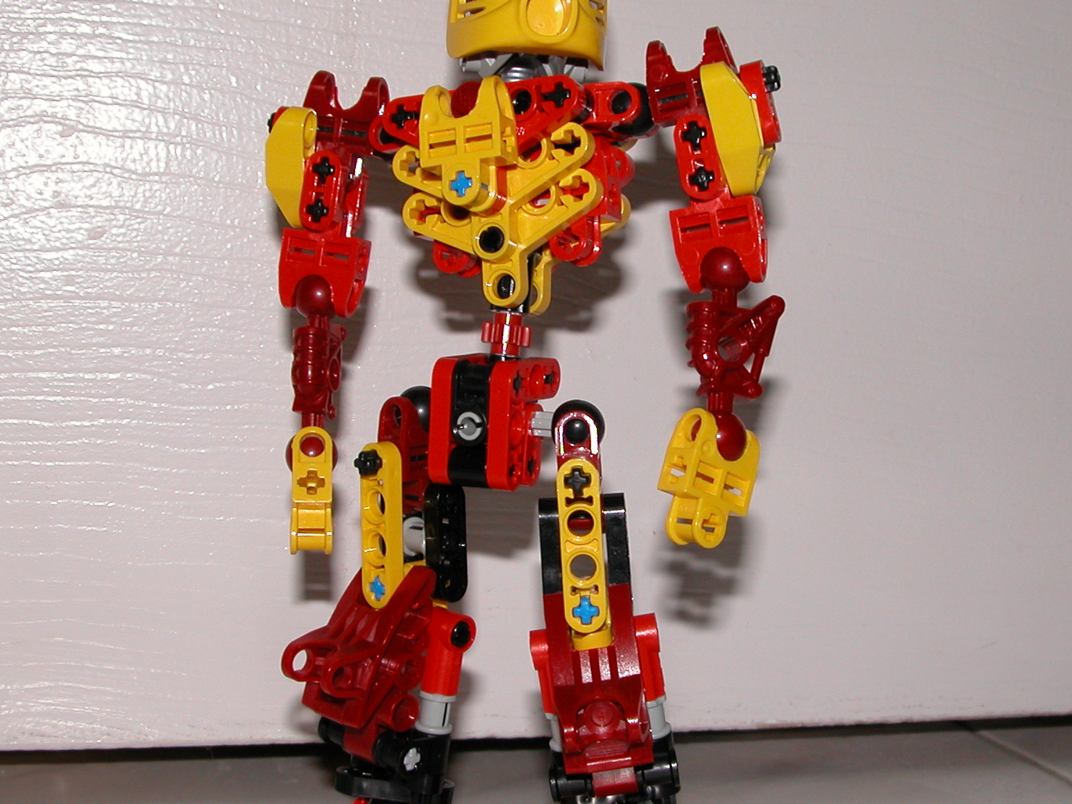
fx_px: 1796
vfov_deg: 25.2
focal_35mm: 58
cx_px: 601
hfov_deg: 33.2
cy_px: 410
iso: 100
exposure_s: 1/60
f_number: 4.5
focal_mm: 8.9
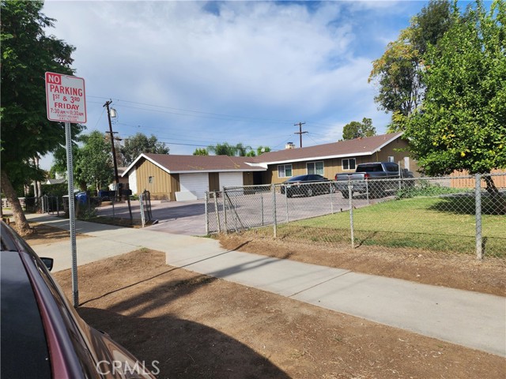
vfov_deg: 58.9
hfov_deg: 73.9
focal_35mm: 23
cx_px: 253
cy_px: 190
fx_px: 336
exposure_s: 1/1328
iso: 12
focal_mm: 6.4
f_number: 1.8
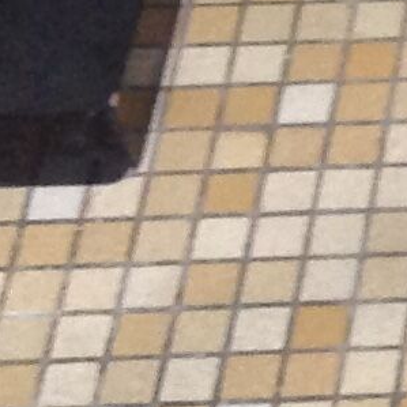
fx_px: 3565
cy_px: -185
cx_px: 1522
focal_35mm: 268
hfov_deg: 5.8
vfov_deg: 6.5
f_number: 2.4
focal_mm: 4.28
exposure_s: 1/15
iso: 125
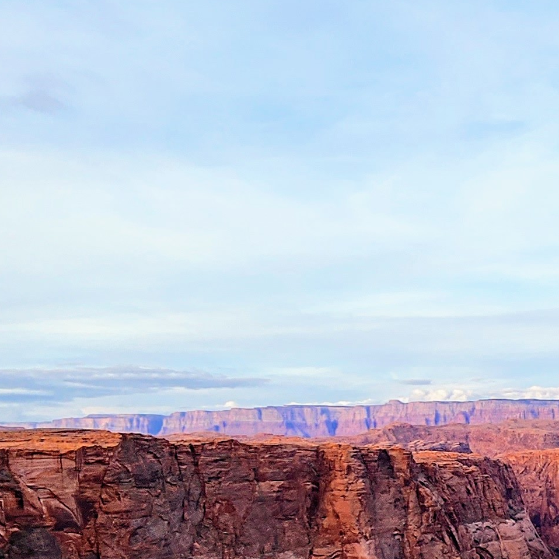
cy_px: 572
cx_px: 728
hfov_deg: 28.8
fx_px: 877
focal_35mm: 48
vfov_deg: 32.3
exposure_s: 1/217
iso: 50
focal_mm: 2.2
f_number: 2.2
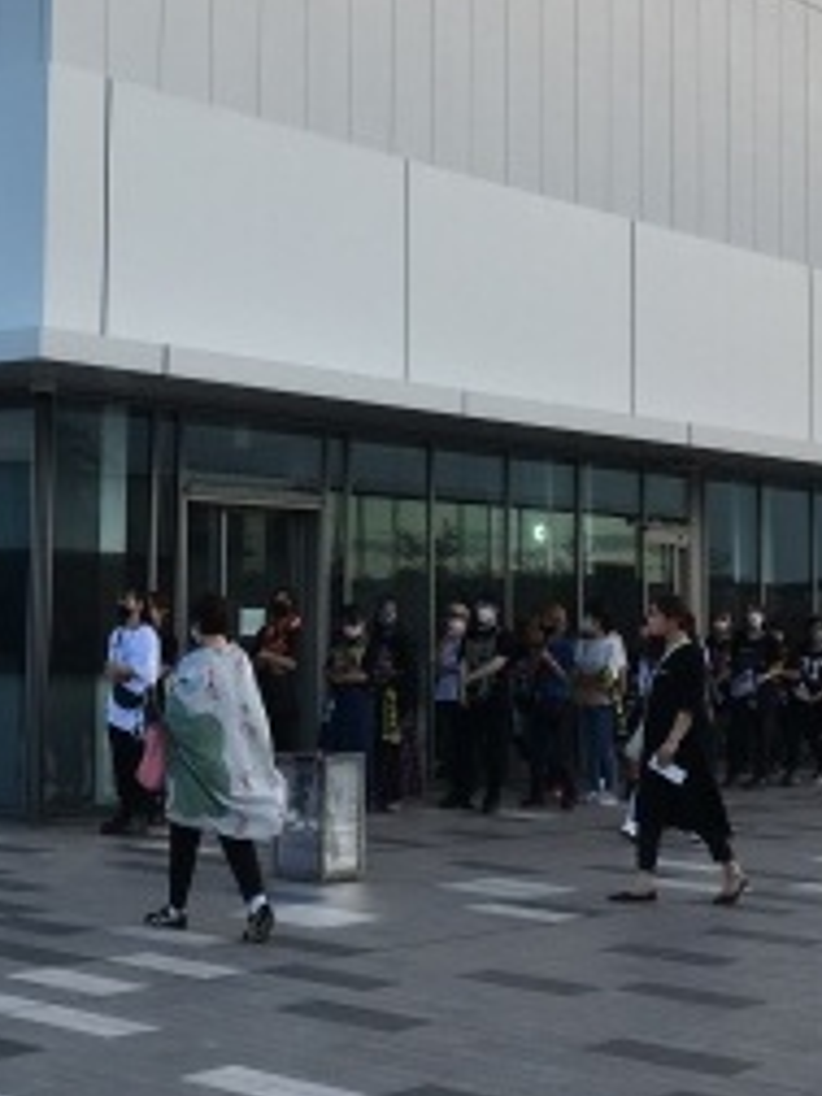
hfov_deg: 21.0
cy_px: 365
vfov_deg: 28.0
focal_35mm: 69
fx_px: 2185
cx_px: 157
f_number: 2.2
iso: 25
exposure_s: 1/359
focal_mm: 4.15
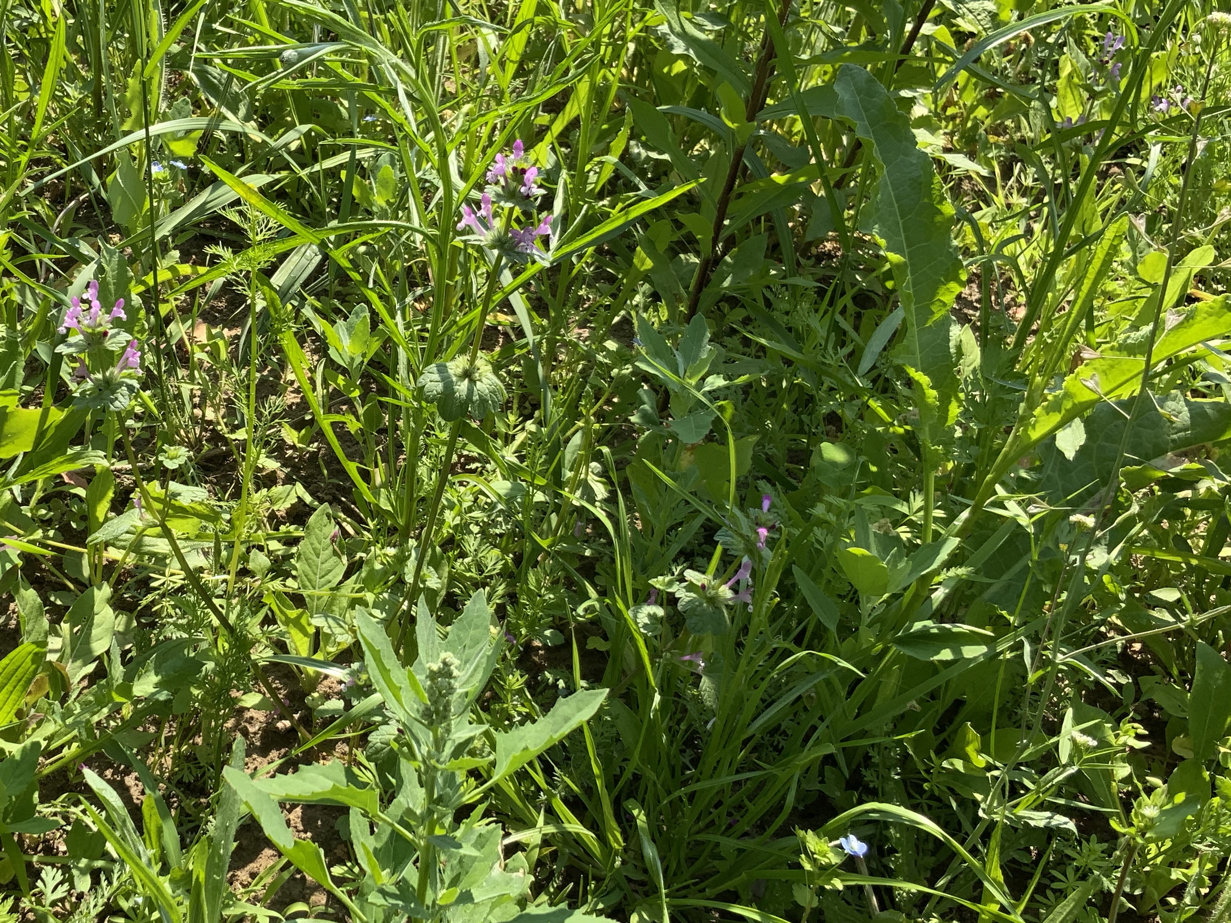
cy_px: 438
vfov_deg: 31.5
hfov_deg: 40.7
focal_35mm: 46
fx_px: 1636
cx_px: 402
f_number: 1.8
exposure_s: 1/829
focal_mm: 3
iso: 16
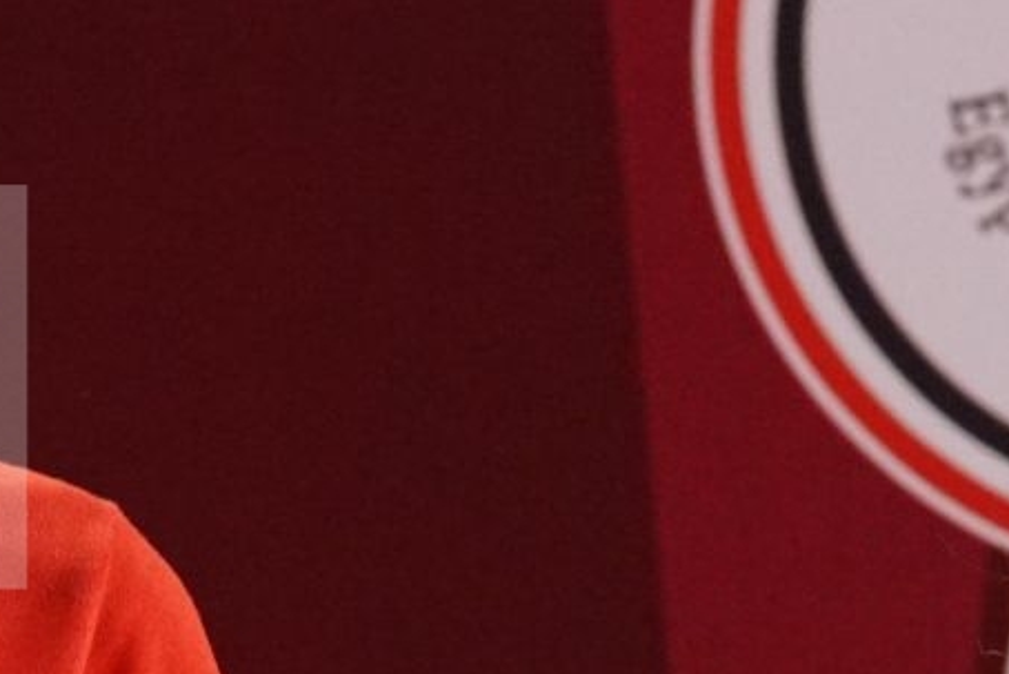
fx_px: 33362
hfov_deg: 1.7
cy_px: 1174
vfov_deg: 1.2
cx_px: 1327
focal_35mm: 1190
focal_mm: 200
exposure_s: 1/320
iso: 2000
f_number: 3.5
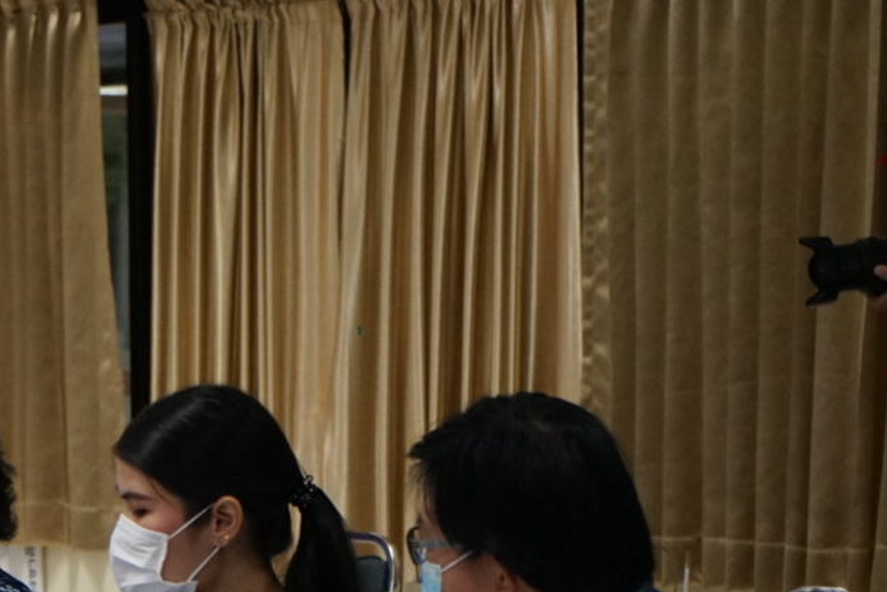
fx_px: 4585
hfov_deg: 11.0
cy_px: 545
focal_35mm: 186
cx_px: 57
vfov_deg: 7.4
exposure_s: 1/160
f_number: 5.6
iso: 2000
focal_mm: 70
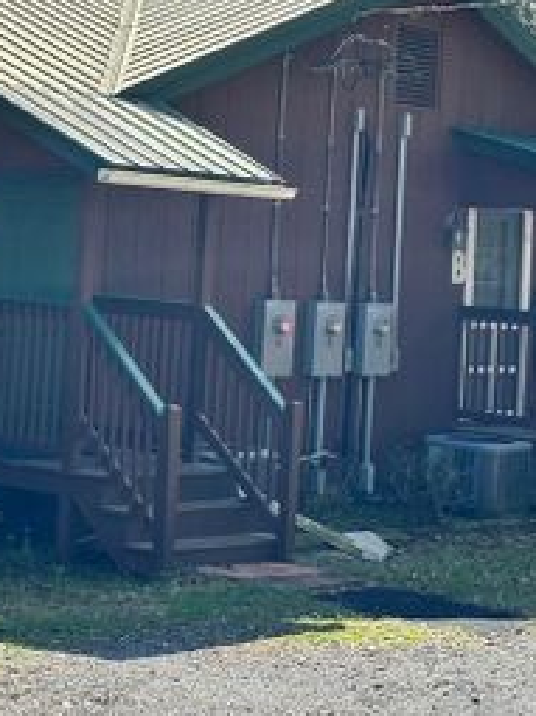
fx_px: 1942
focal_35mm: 94
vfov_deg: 20.8
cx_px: 210
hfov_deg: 15.7
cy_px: 234
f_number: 1.78
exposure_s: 1/1848
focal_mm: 6.86
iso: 64
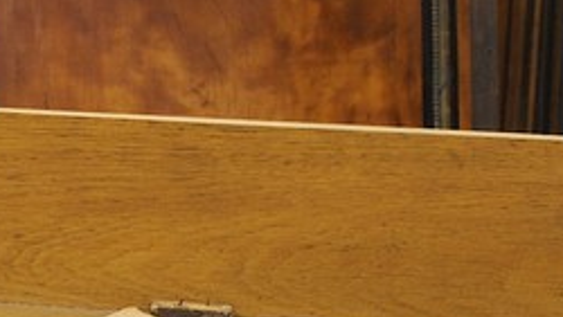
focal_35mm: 295
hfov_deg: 6.7
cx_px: -1038
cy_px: -49
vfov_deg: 4.1
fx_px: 4407
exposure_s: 1/3.33
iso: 400
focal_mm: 44
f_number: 9
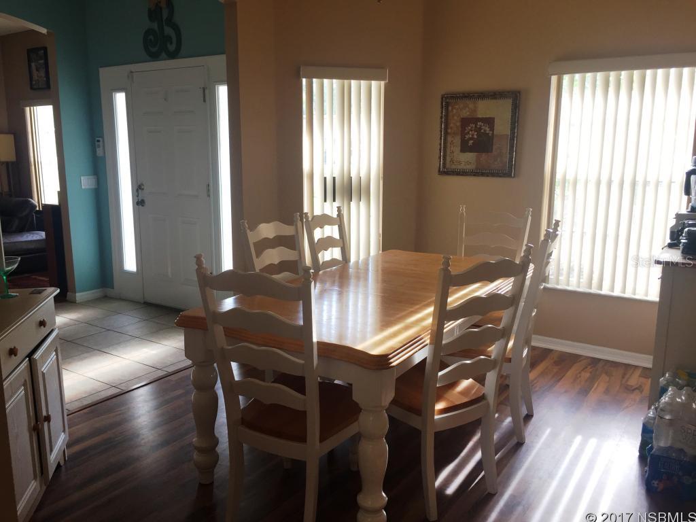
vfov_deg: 48.2
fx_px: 583
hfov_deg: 61.7
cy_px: 261
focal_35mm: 29
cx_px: 348
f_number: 2.2
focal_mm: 4.15
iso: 32
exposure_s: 1/60
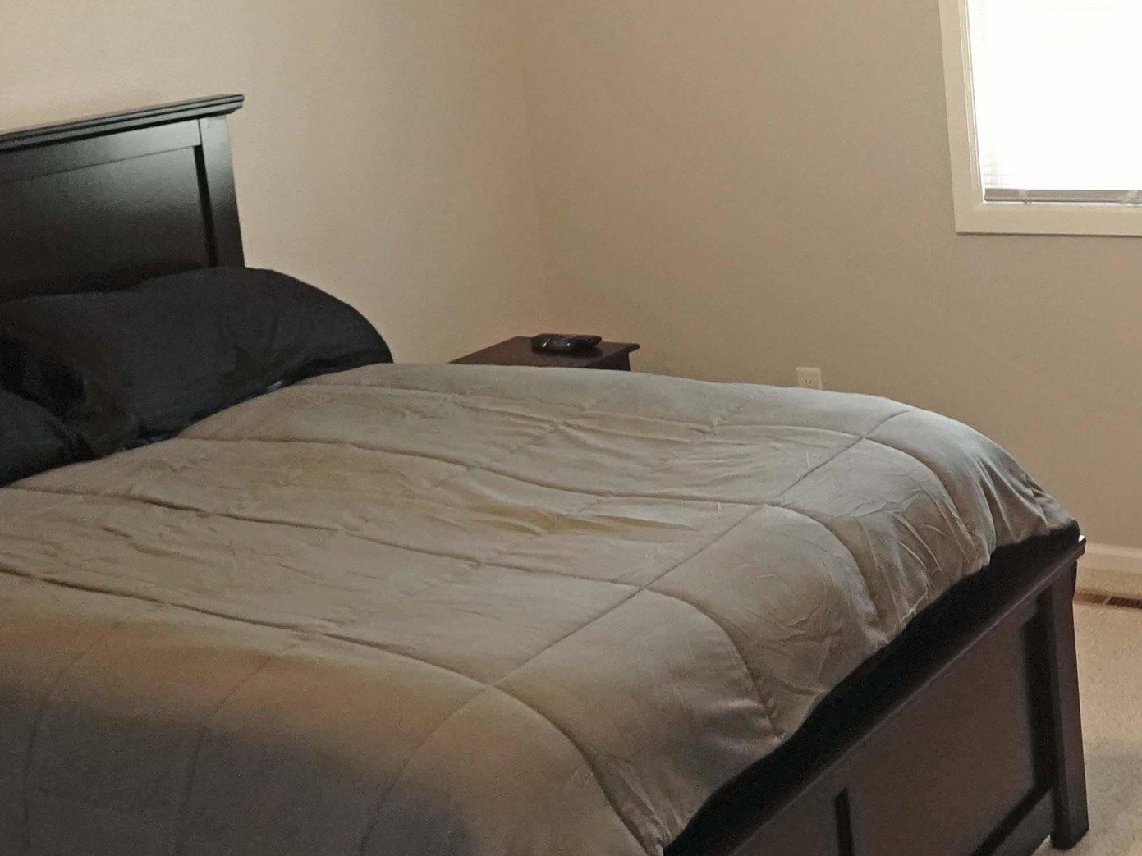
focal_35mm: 53
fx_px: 1748
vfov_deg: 27.1
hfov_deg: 35.2
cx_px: 884
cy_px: 191
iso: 400
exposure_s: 1/30
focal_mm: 4.25
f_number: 3.5
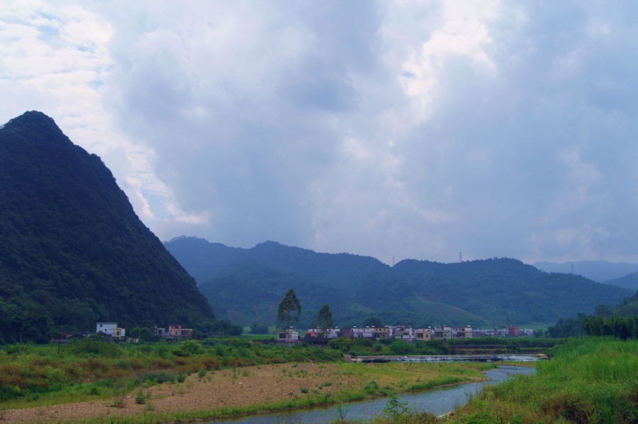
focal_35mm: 36
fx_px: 637
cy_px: 212
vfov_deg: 36.8
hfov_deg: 53.2
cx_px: 319
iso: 100
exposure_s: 1/500
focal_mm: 24
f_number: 7.1
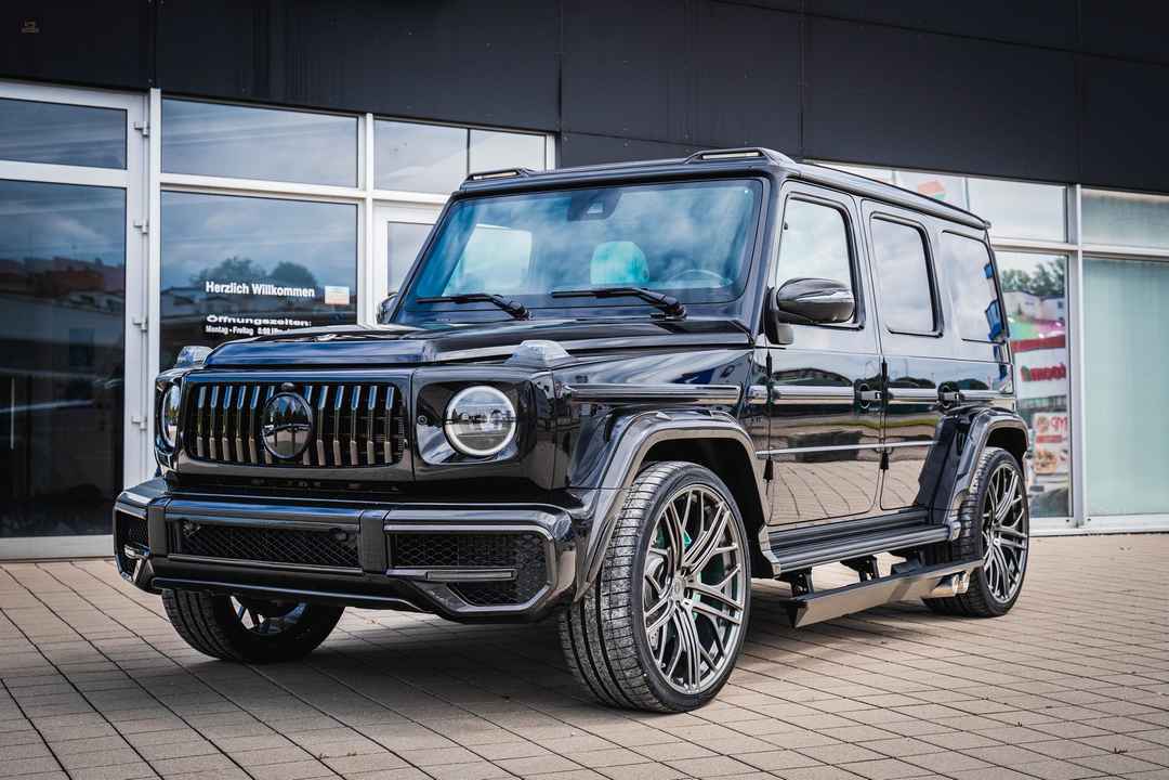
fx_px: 1364
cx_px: 584
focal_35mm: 42
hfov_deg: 46.4
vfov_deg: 31.9
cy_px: 390
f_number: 5
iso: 640
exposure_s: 1/320
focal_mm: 42
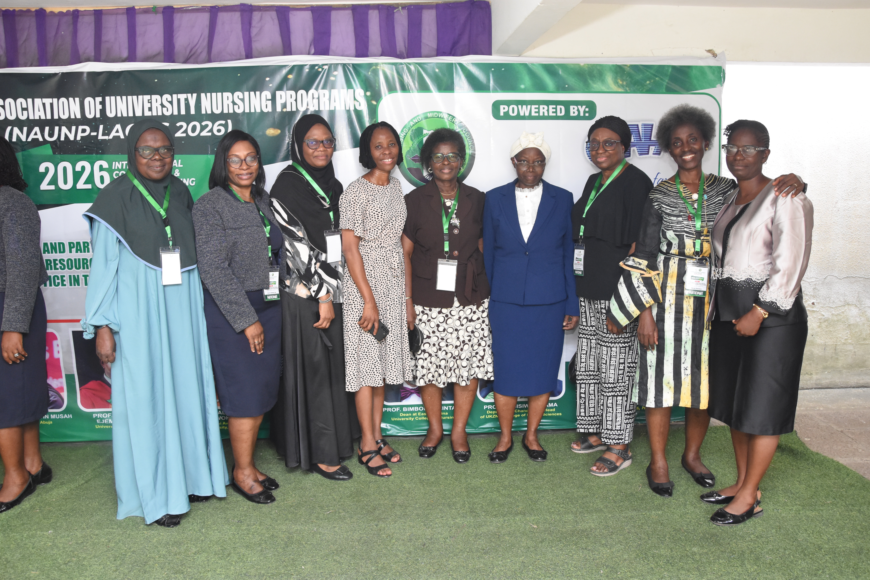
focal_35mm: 27
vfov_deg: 47.9
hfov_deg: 67.4
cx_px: 435
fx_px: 652
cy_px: 290
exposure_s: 1/200
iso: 2000
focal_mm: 18
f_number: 6.3
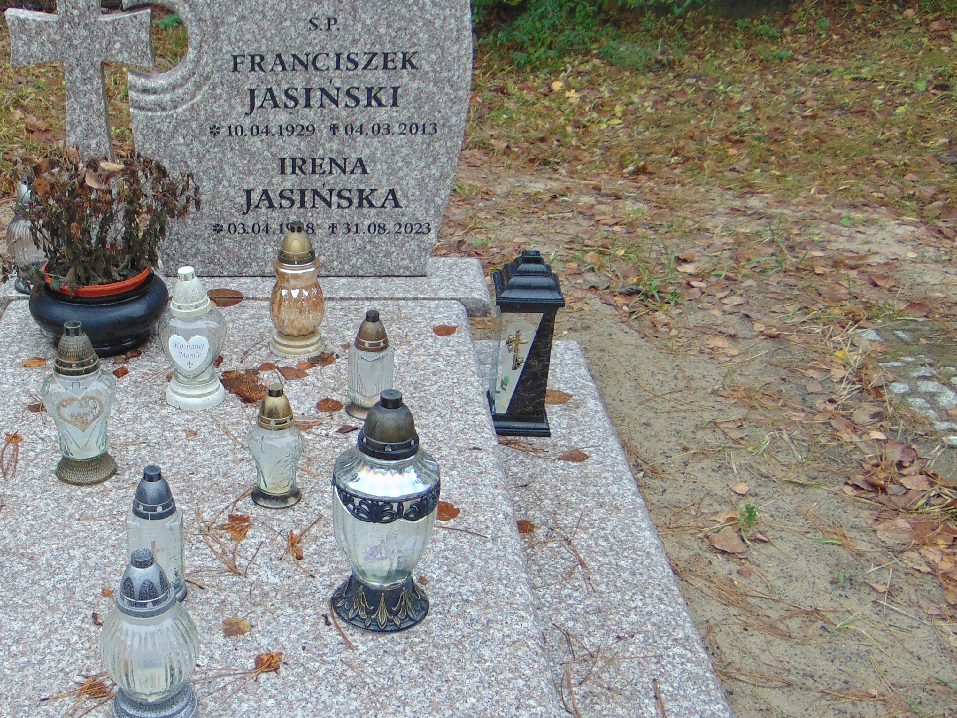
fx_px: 1189
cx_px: 215
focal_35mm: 43
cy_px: 487
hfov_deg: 42.2
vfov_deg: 33.3
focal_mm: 4.5
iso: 80
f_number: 3
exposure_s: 1/60
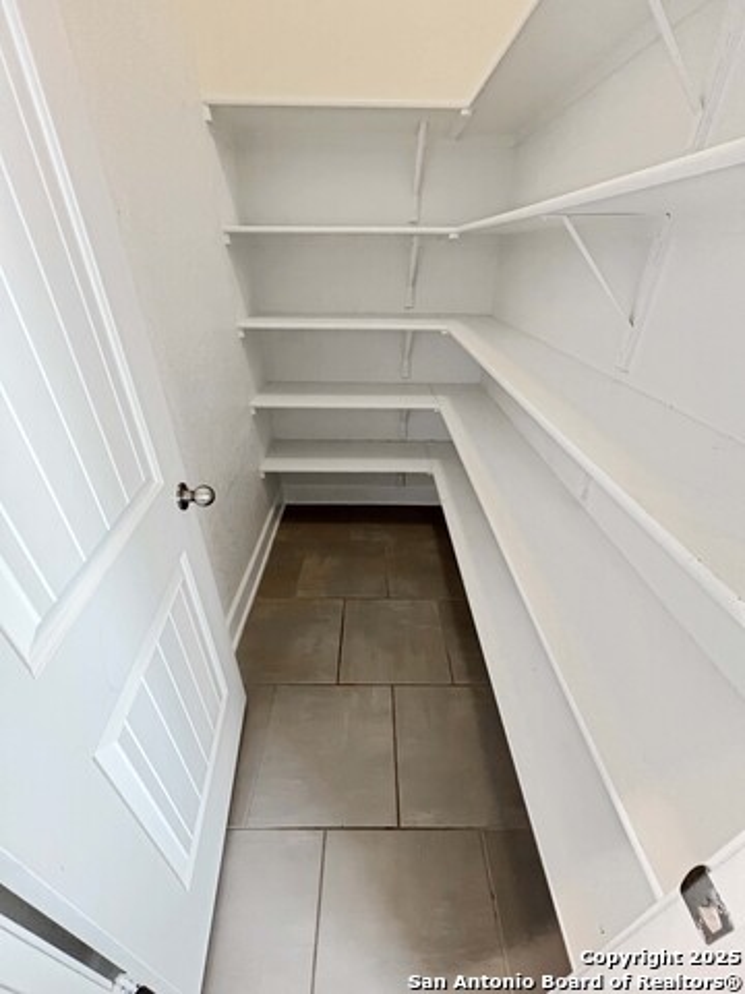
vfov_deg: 106.2
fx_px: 373
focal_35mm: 13
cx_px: 372
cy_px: 497
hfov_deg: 89.9
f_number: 1.8
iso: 400
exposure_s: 1/60
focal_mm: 1.57
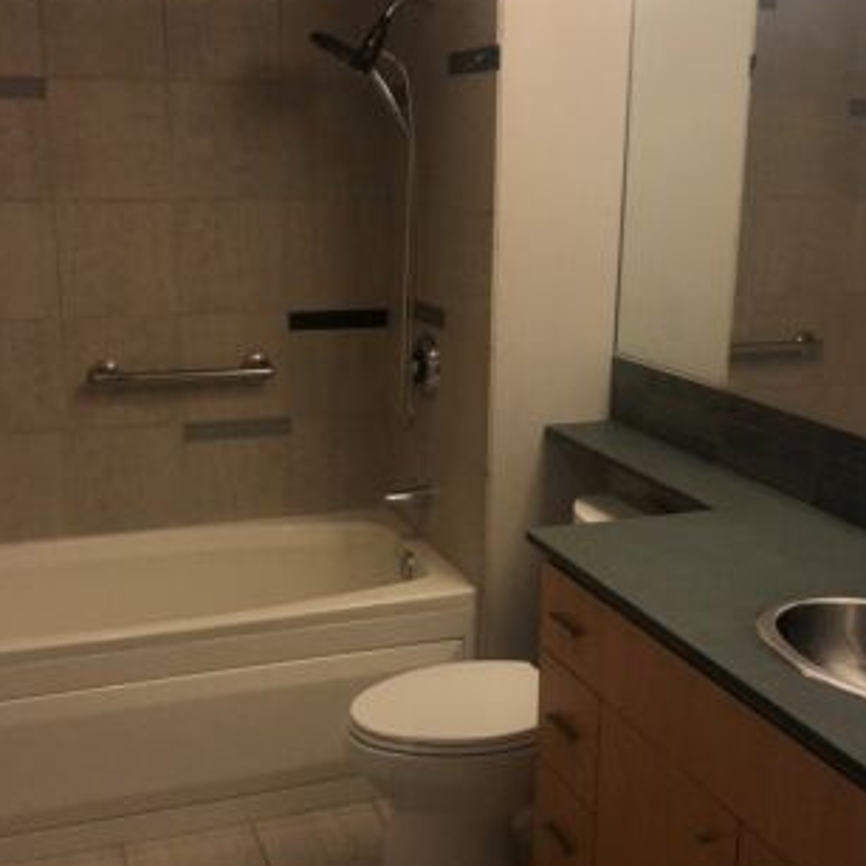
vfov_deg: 39.1
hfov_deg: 39.2
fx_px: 1217
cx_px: 417
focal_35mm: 43
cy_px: 484
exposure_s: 1/40
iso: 20
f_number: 1.8
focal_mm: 3.99
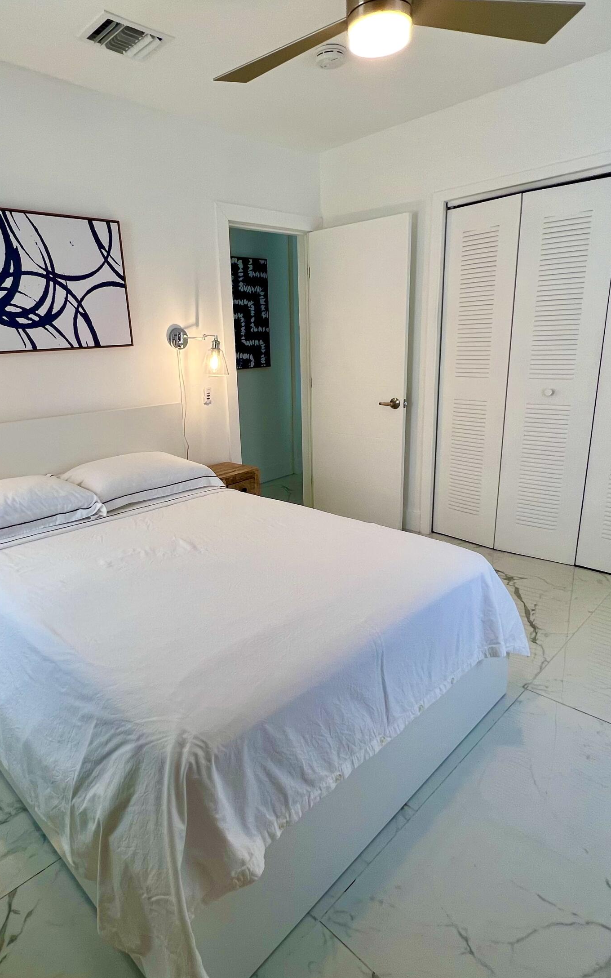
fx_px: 506
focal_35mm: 19
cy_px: 498
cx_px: 273
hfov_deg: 62.1
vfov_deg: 88.0
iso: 64
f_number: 1.8
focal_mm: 1.57
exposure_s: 1/120
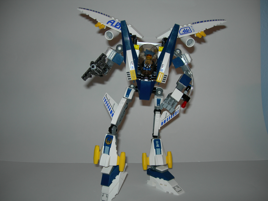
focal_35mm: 38
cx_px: 134
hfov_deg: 49.0
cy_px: 100
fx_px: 294
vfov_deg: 37.7
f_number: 2.8
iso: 50
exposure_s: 1/60.1
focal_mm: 7.8
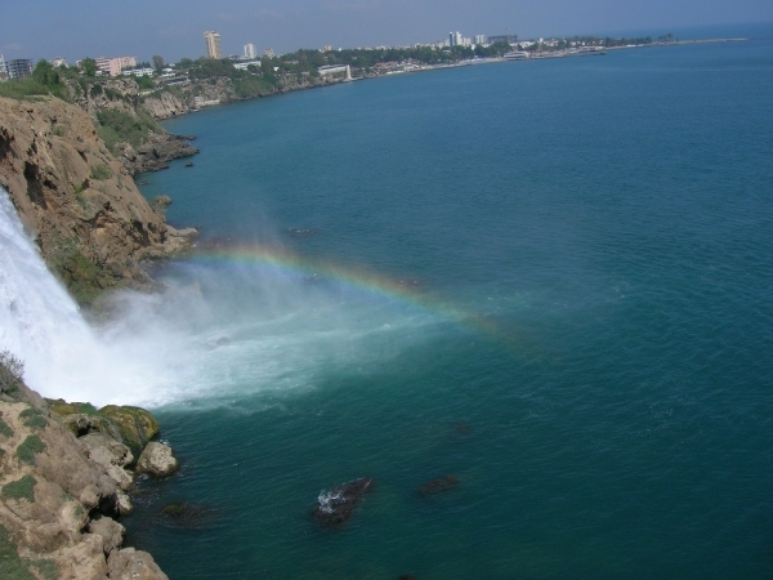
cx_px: 386
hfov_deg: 54.0
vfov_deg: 41.8
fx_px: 759
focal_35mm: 34
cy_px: 290
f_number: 4.9
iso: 50
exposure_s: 1/750
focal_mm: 5.7
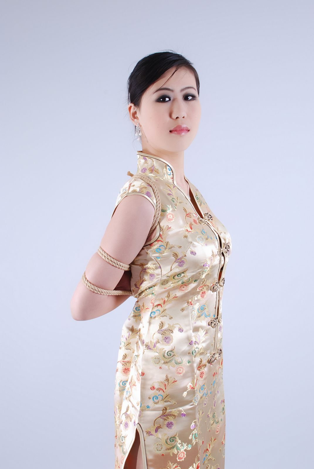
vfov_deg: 41.1
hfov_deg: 28.2
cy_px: 234
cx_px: 157
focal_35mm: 48
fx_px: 626
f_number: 10
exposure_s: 1/8
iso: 100
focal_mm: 32
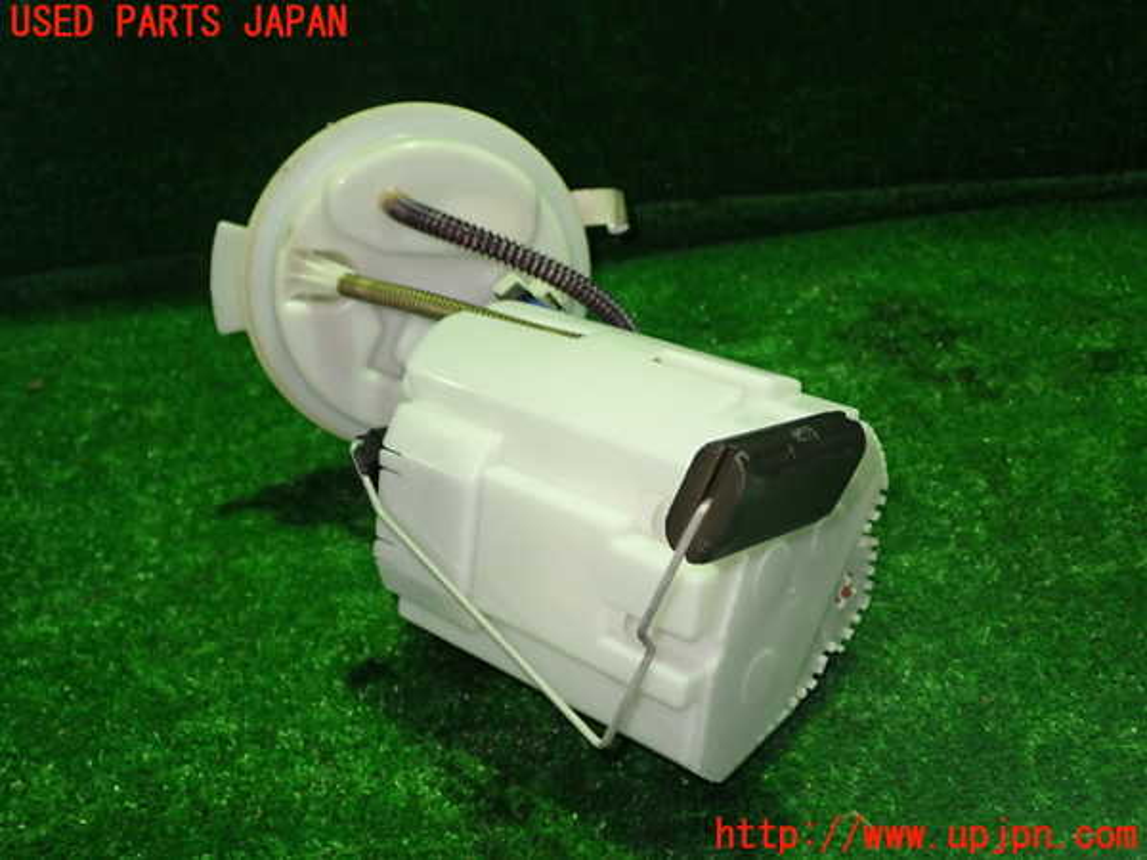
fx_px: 1193
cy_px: 430
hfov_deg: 51.4
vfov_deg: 39.7
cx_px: 574
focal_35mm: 36
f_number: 2.5
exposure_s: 1/40
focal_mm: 6.37
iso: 500
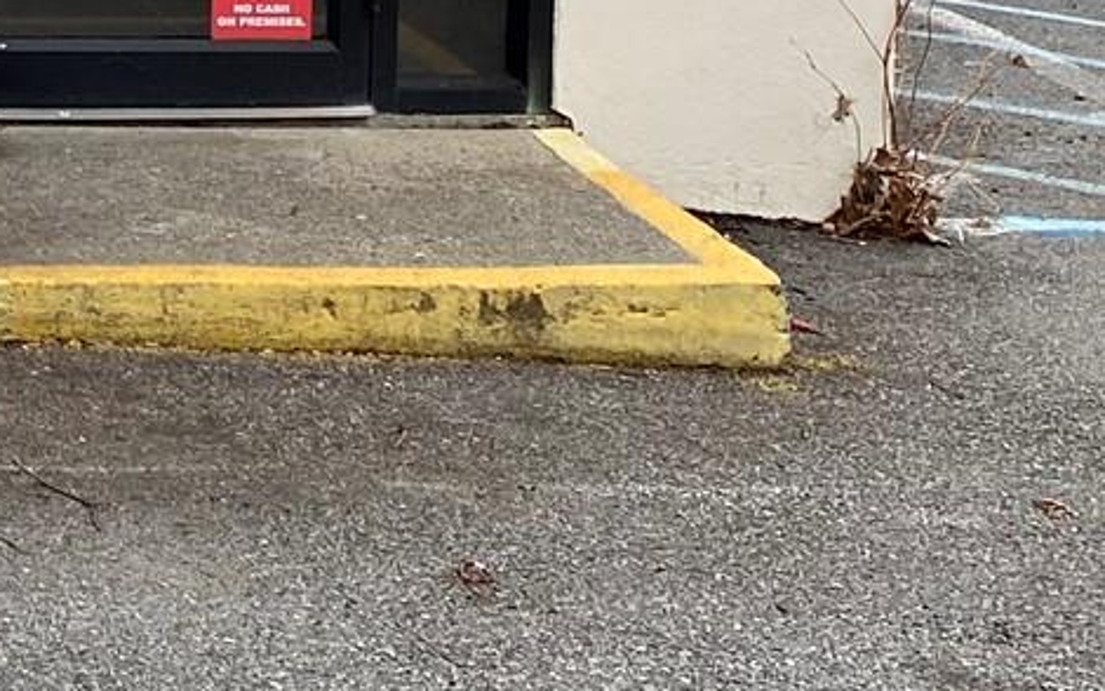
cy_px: -440
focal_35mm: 120
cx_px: -614
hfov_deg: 15.8
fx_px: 3615
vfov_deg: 10.4
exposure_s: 1/544
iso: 32
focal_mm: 4.25
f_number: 1.8
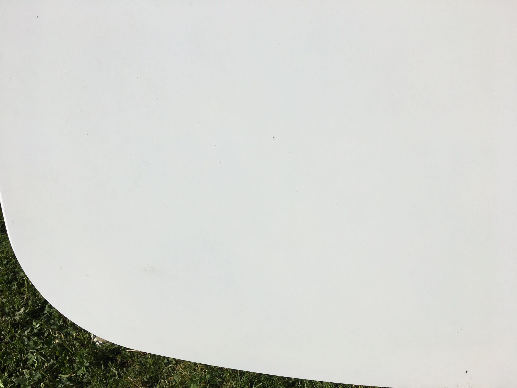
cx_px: 258
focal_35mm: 29
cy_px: 194
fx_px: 433
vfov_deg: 48.2
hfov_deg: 61.7
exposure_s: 1/4808
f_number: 2.2
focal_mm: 4.15
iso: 25
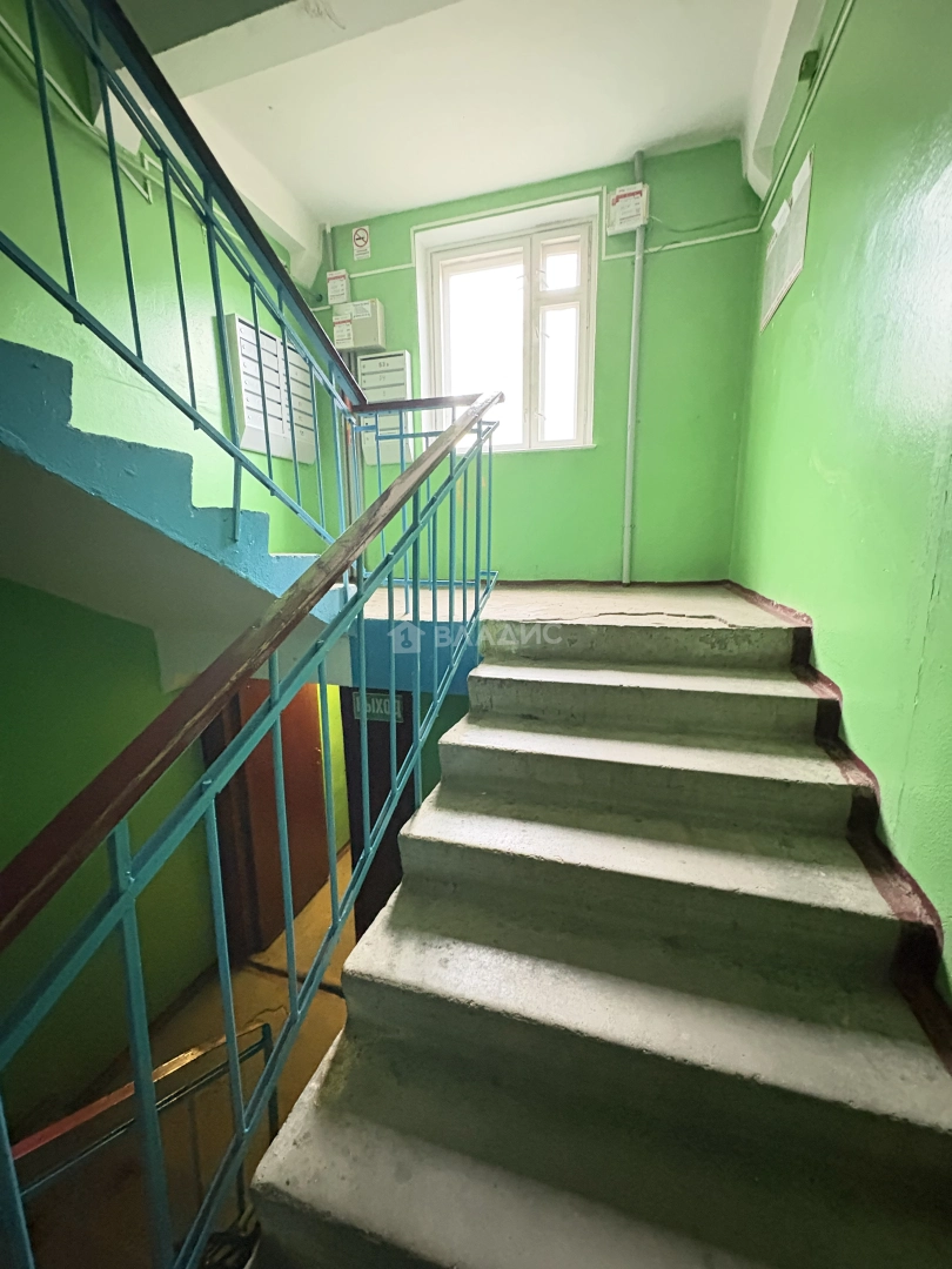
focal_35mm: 14
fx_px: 513
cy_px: 634
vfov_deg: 102.1
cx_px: 476
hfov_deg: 85.7
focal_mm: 2.22
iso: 2500
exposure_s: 1/15
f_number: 2.2
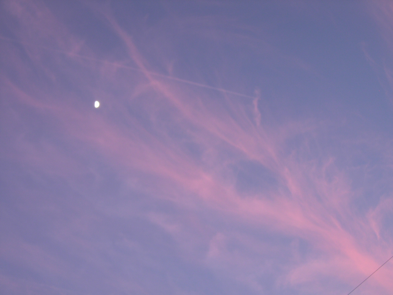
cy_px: 148
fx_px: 477
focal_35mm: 42
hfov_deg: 44.8
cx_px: 196
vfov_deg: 34.3
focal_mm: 9
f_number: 2.9
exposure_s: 1/11.3
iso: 100
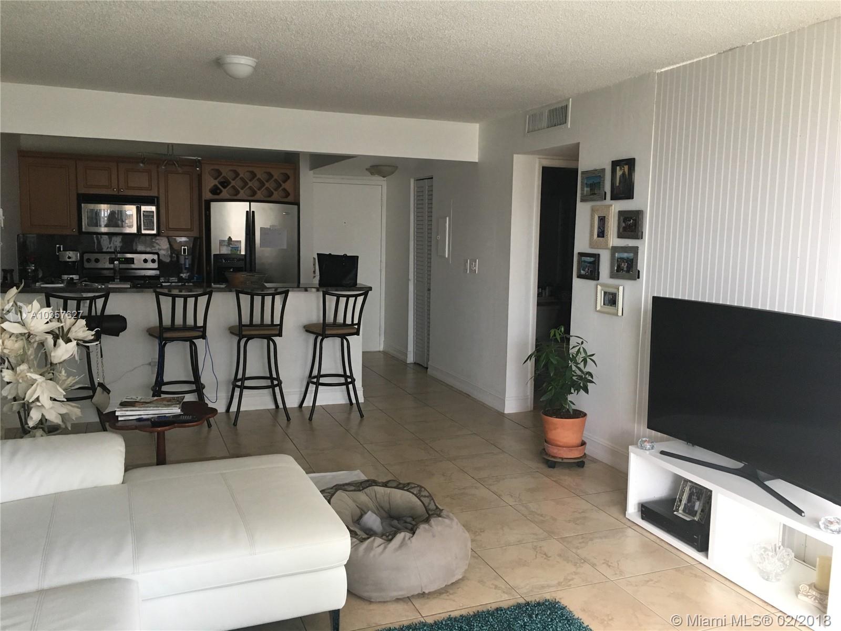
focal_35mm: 29
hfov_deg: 61.7
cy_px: 316
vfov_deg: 48.2
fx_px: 705
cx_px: 420
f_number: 2.2
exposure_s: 1/30
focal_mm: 4.15
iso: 100
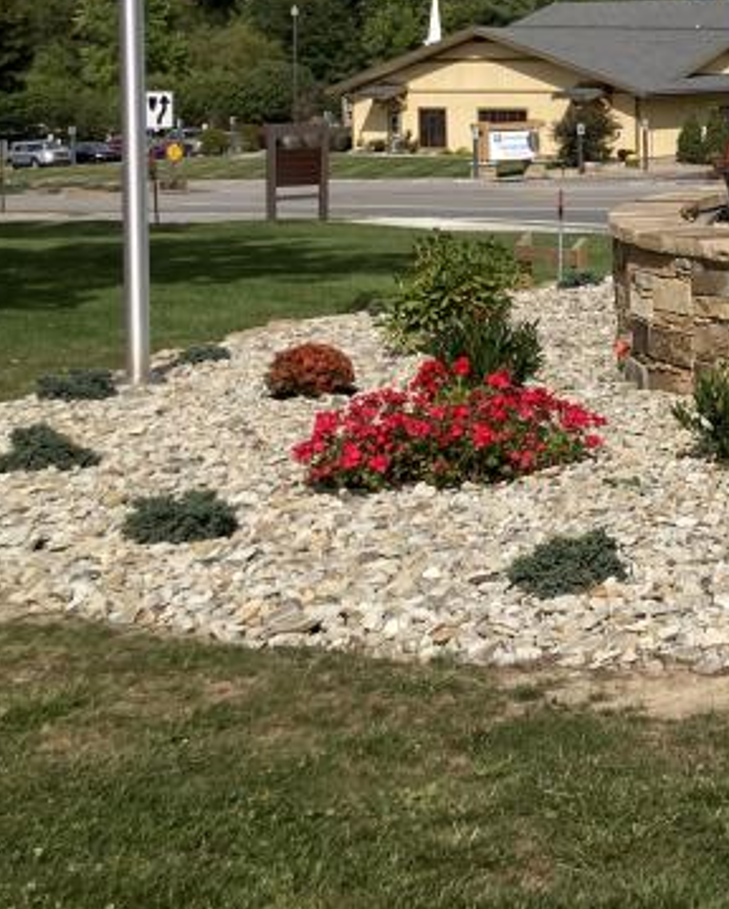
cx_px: 1162
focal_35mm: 73
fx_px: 1965
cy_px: 106
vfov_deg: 25.3
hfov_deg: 18.2
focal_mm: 3.99
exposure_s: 1/2703
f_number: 1.8
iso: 20
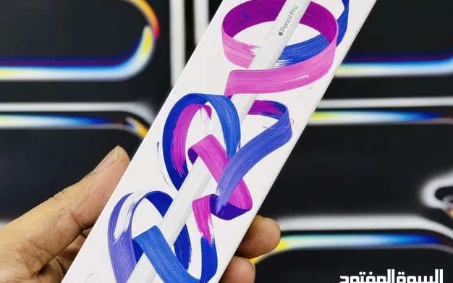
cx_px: 229
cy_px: 148
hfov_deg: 38.9
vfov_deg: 24.9
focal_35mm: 52
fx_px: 642
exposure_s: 1/100
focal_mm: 6.76
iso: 80
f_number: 1.78
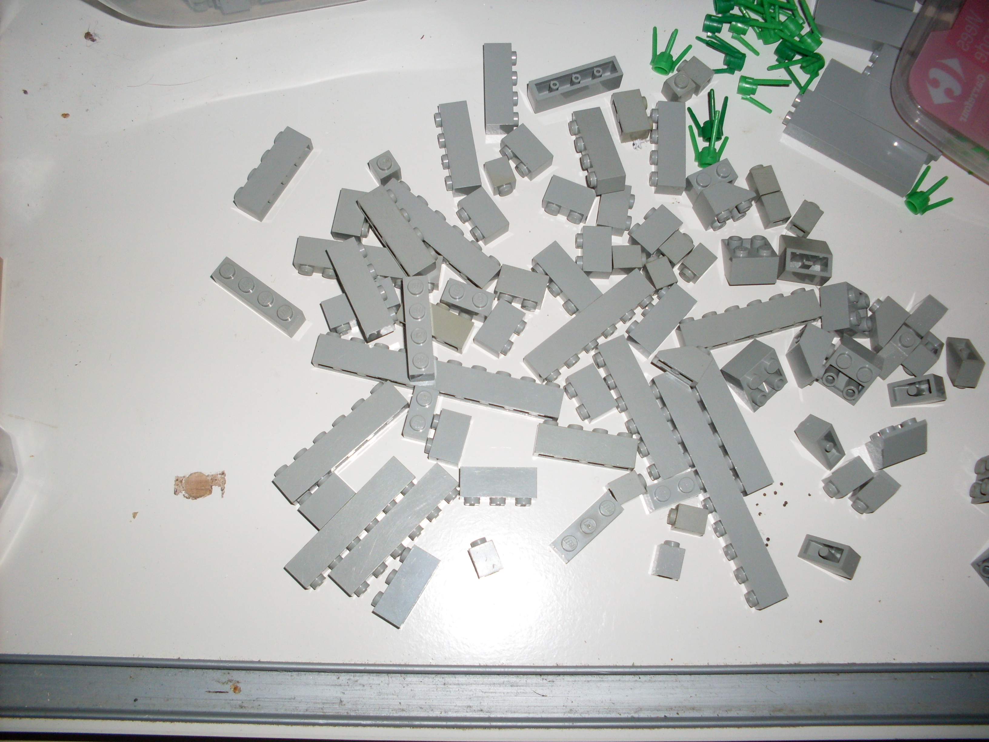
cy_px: 371
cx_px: 494
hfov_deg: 49.0
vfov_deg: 37.7
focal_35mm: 38
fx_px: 1086
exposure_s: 1/45
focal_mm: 6.3
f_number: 2.8
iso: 100
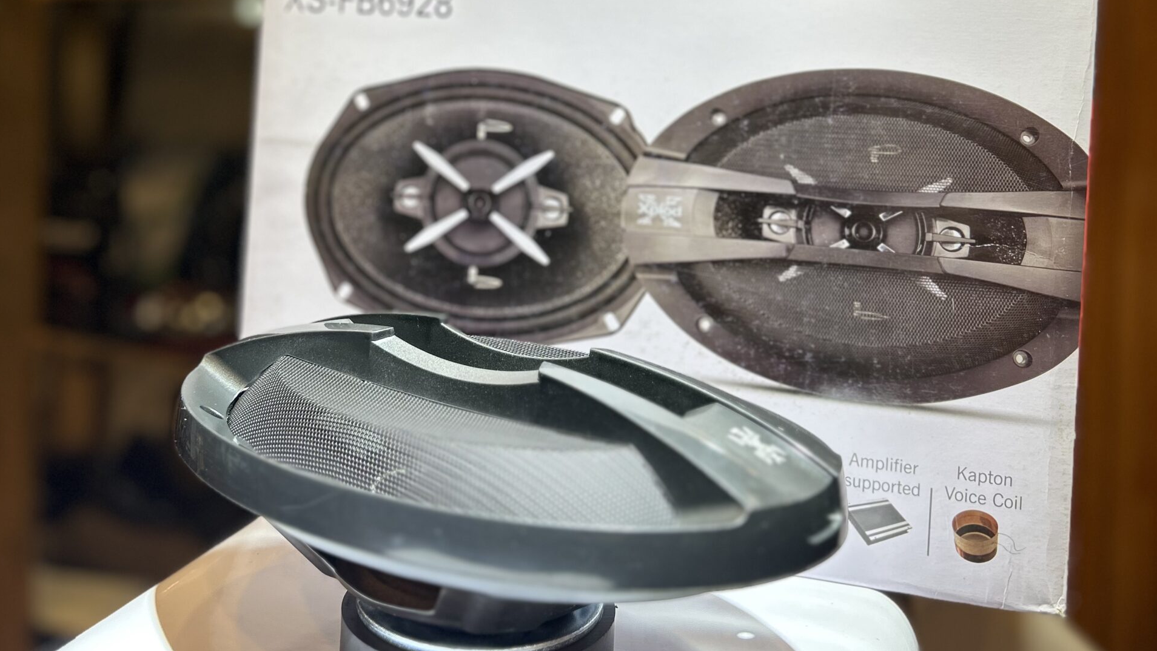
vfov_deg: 29.8
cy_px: 61
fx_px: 1166
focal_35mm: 38
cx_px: 576
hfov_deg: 52.8
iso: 40
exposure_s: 1/100
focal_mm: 5.7
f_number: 1.5
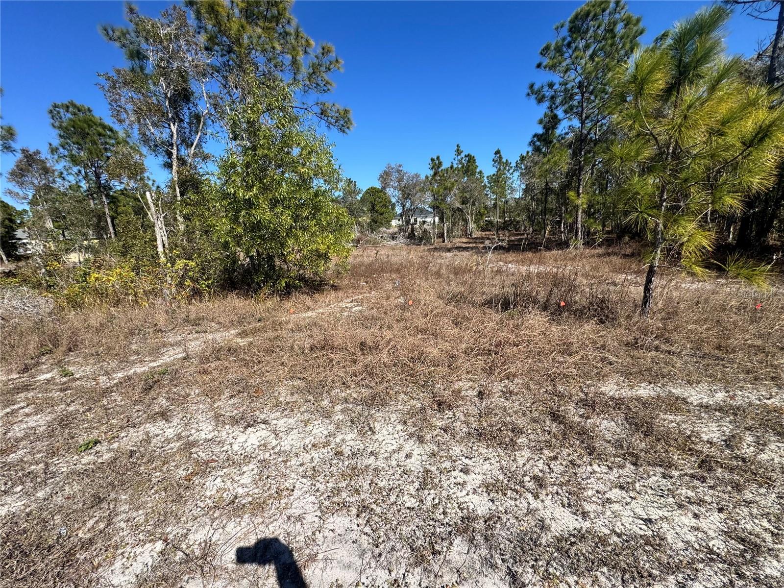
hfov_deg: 102.1
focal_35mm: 14
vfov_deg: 85.7
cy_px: 294
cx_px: 392
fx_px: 317
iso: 50
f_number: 2.2
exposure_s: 1/1748
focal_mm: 2.22
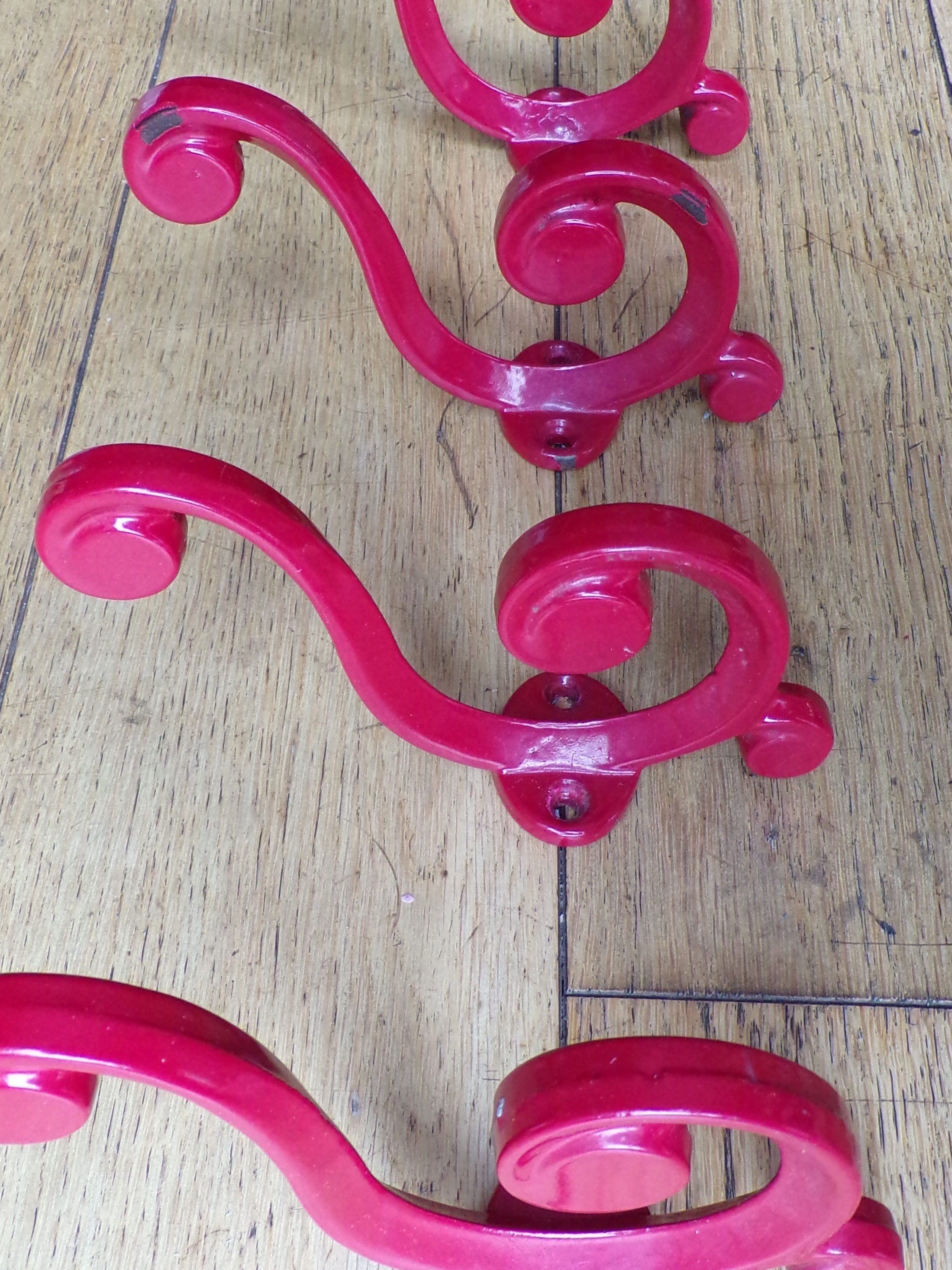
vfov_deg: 42.9
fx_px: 1613
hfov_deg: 32.9
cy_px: 598
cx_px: 488
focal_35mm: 44
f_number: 3.1
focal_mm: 5
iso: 200
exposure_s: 1/25
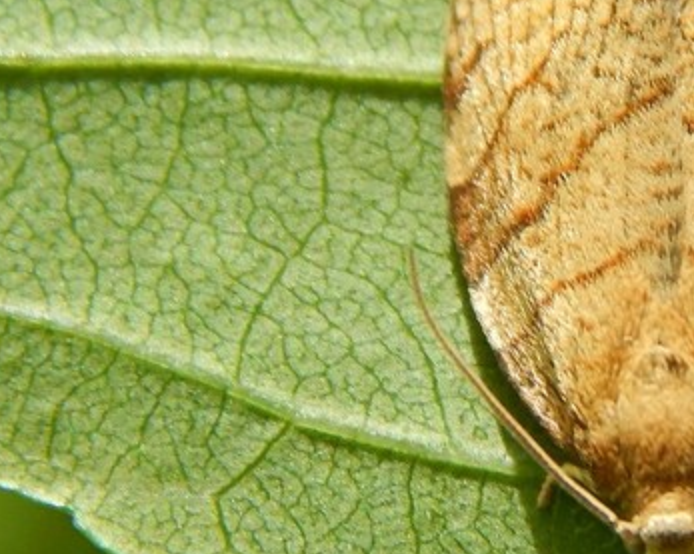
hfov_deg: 7.4
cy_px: 298
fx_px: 5315
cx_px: 680
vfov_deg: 6.0
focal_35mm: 259
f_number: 4.6
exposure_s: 1/100
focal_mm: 20.5
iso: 125
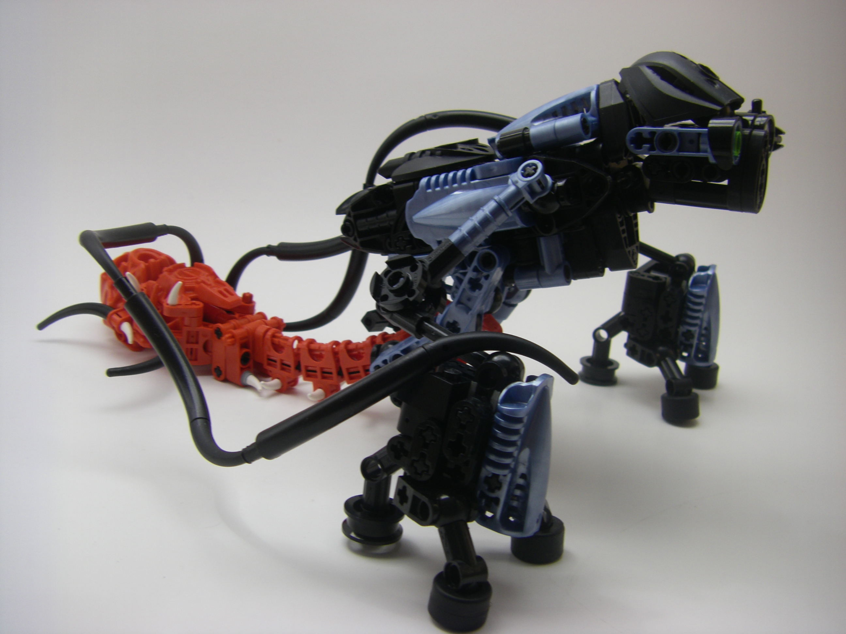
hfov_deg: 49.0
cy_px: 317
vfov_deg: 37.7
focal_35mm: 38
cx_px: 423
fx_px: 929
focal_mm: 6.3
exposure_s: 1/60
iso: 64
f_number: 3.5
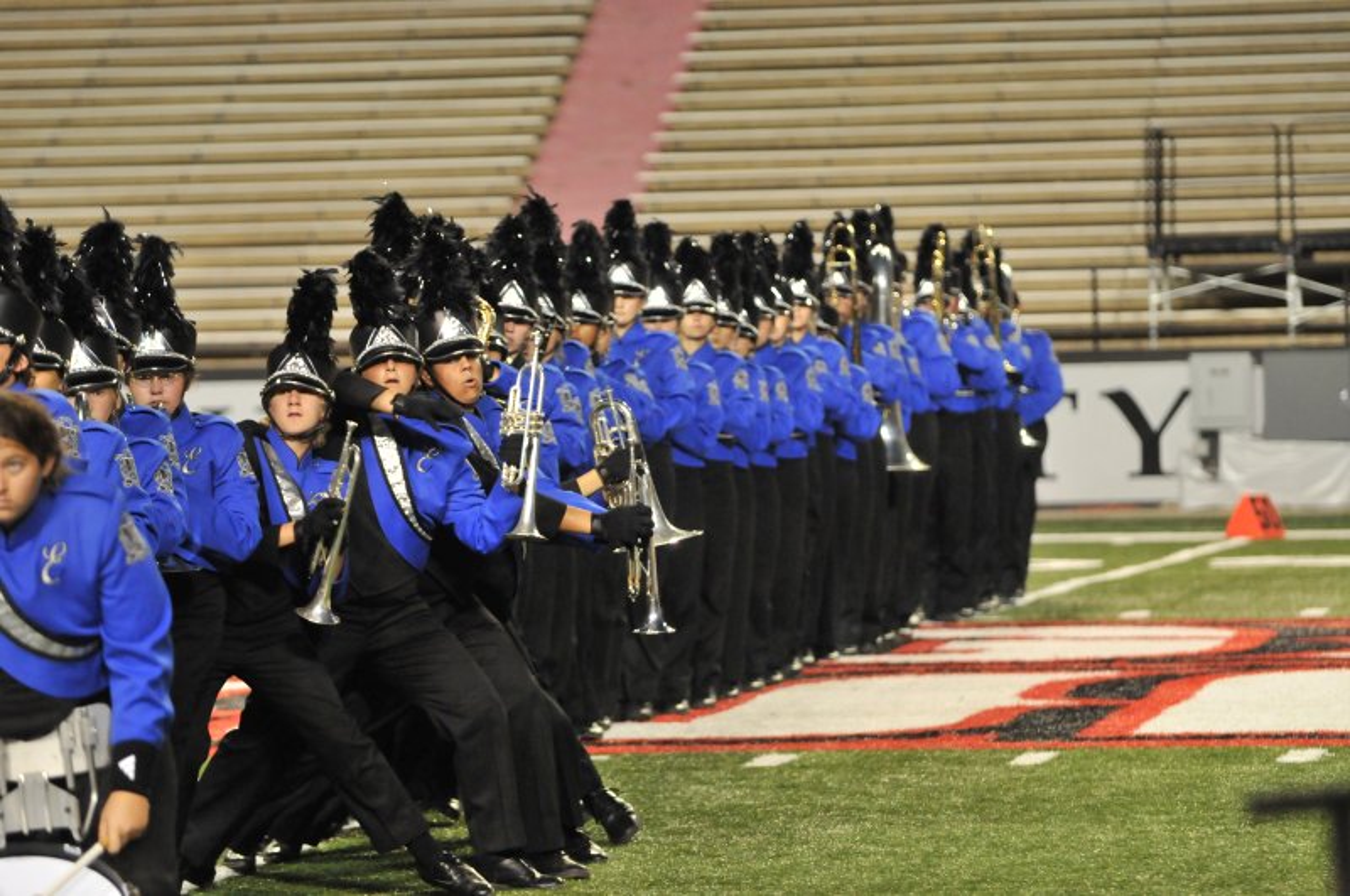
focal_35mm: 195
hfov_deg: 10.6
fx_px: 7302
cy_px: 448
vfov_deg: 7.0
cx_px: 675
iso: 1600
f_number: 2.8
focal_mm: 130
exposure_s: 1/500
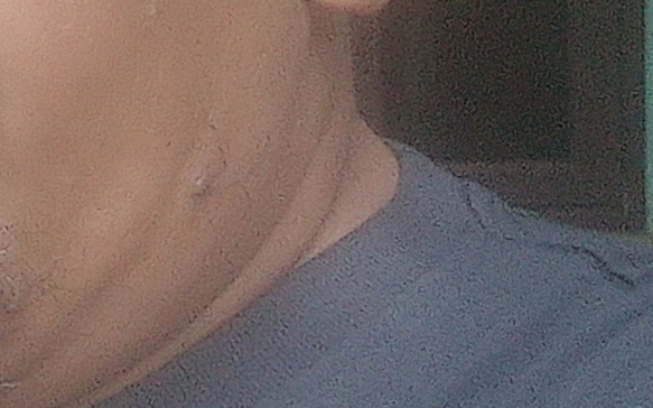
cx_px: -643
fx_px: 2348
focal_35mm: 132
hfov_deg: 13.6
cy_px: -447
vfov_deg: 9.2
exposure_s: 1/137
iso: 101
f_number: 2
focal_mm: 2.64
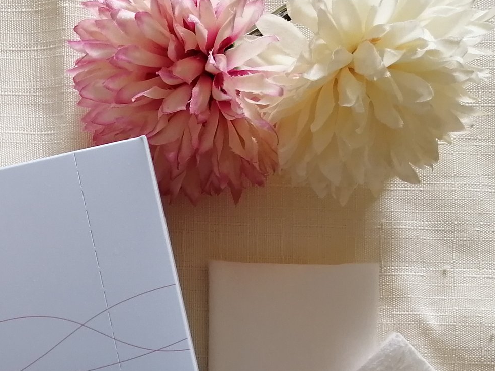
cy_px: 337
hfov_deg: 35.0
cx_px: 96
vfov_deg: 26.6
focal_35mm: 53
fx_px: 758
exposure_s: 1/33.3
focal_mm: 3.62
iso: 80
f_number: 1.8
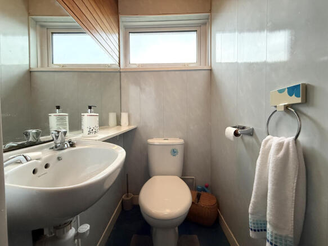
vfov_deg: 85.7
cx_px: 164
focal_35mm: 14
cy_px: 123
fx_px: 133
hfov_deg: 102.1
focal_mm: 2.22
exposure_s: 1/100
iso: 640
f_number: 2.2
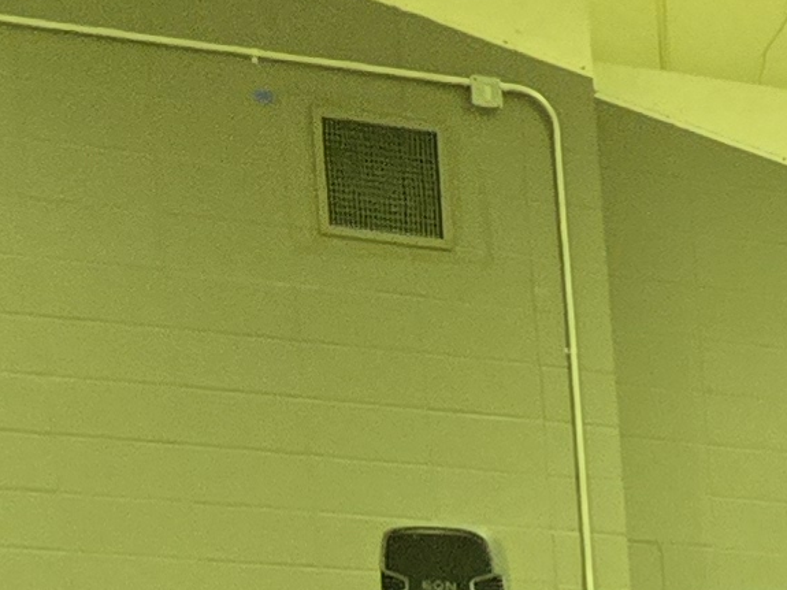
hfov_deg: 9.6
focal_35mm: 160
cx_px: 2335
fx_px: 3637
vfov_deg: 8.3
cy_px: 1543
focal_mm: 6.3
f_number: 1.7
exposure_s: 1/120
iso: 800
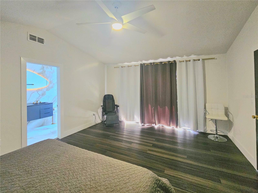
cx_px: 129
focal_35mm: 13
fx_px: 97
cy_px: 96
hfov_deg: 106.2
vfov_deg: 89.9
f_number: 2.2
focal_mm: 2.2
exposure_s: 1/30
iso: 640
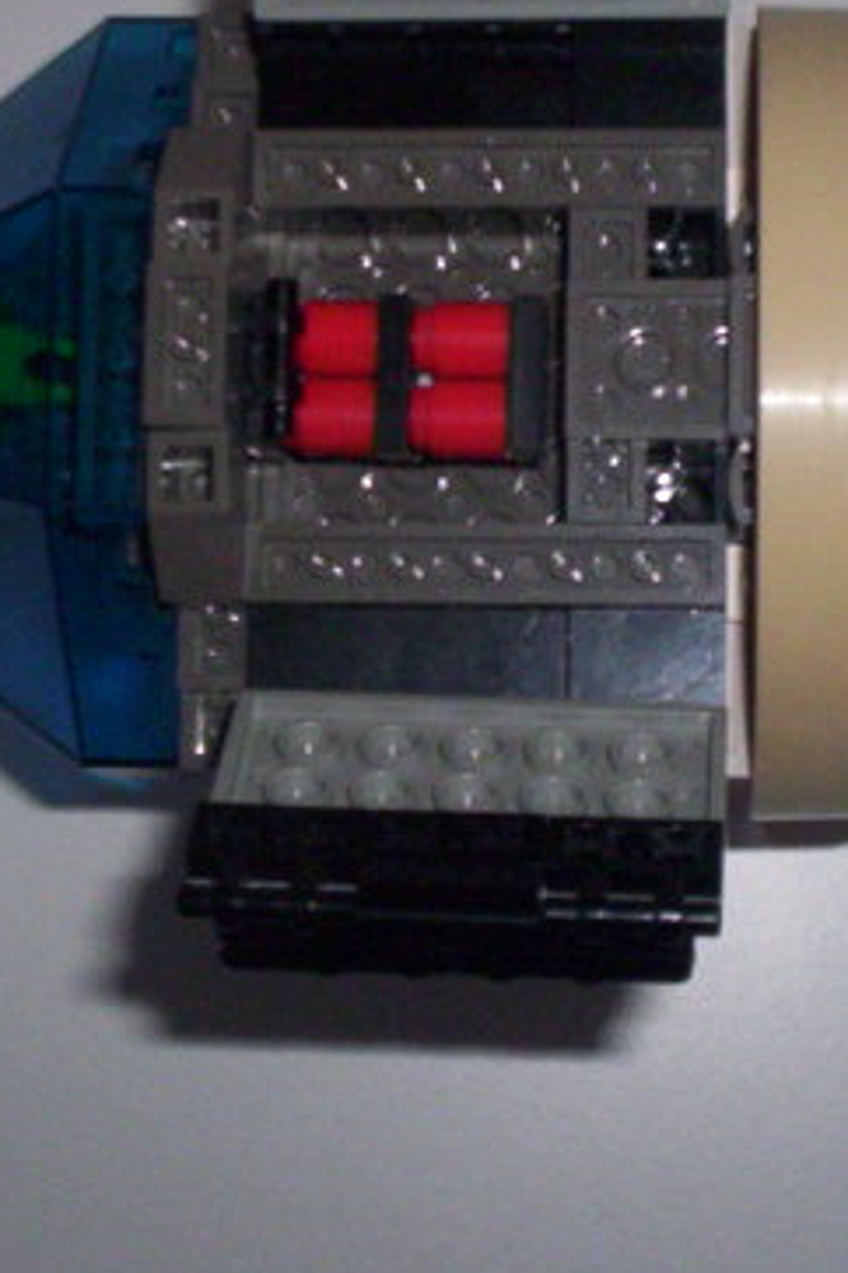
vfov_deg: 22.8
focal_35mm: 89
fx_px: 3144
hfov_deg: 15.3
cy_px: 516
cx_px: 631
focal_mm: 4.99
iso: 140
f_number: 4.5
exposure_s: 1/60
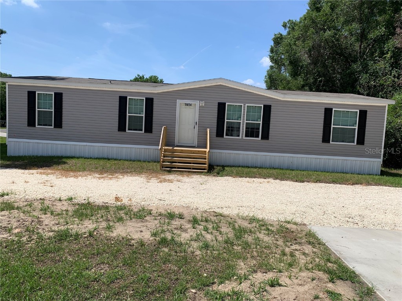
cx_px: 201
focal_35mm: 26
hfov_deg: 67.3
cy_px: 150
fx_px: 302
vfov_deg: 53.1
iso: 25
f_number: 1.8
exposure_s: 1/3401
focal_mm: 4.25
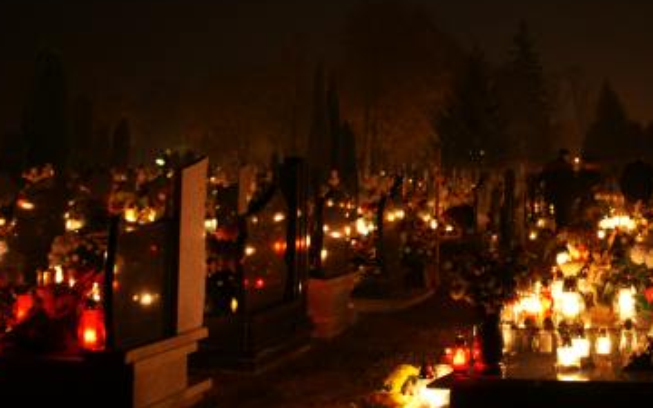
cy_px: 105
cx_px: 463
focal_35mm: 56
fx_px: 997
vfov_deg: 22.9
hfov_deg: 35.7
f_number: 3.5
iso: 200
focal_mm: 22
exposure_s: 2
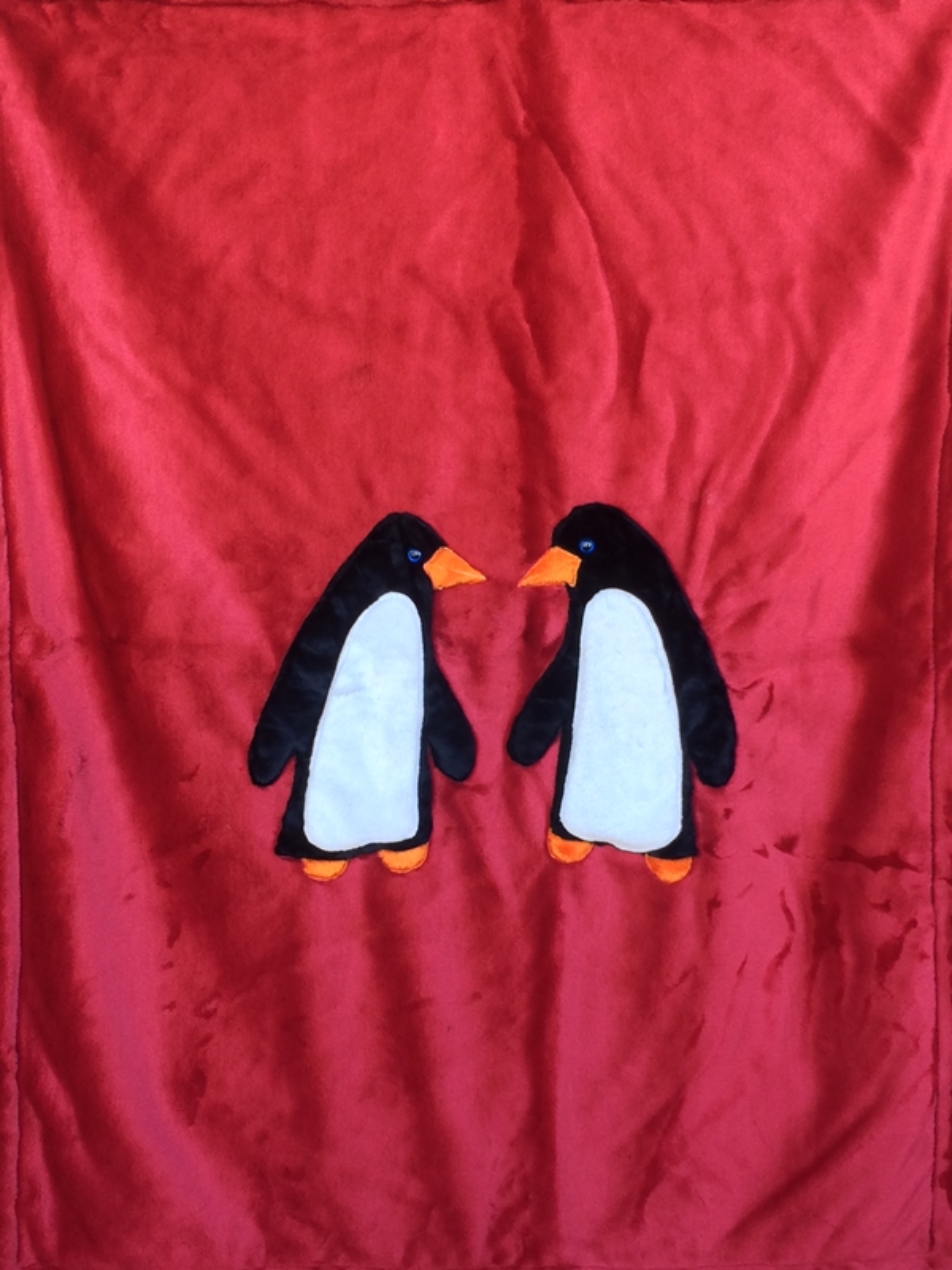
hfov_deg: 48.2
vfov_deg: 61.7
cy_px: 635
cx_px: 476
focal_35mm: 29
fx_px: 1063
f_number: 2.2
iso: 32
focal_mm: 4.15
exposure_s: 1/60
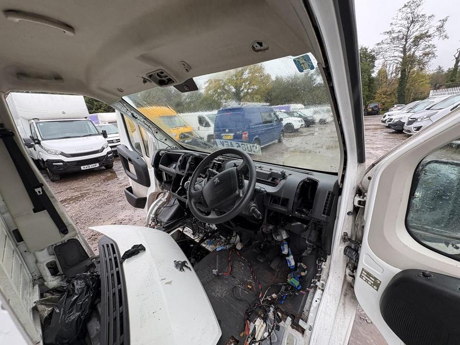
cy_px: 172
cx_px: 230
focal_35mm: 14
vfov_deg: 85.7
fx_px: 186
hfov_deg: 102.1
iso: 125
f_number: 2.2
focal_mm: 2.22
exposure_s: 1/99
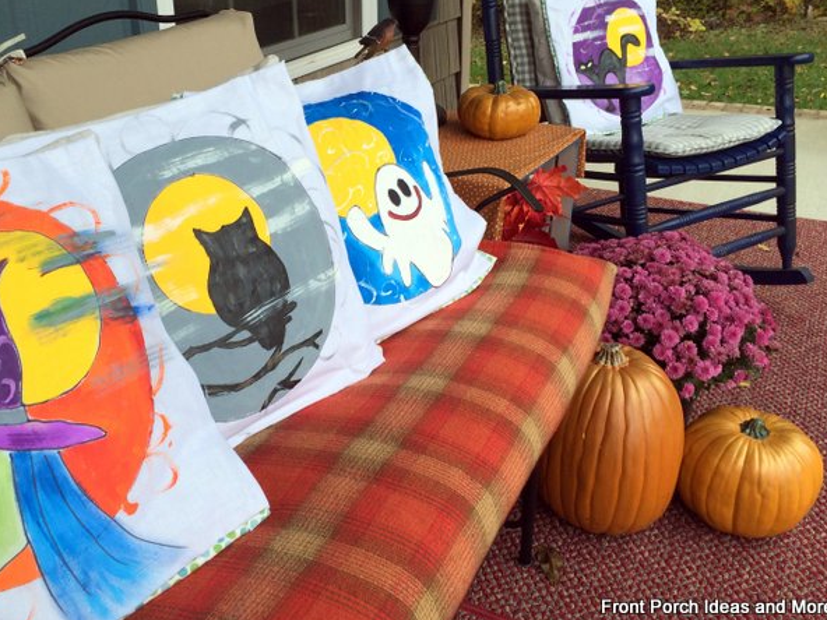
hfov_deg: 48.7
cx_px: 337
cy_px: 245
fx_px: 908
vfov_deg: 37.6
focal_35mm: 38
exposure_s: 1/507
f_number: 2.2
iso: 32
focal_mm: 4.12
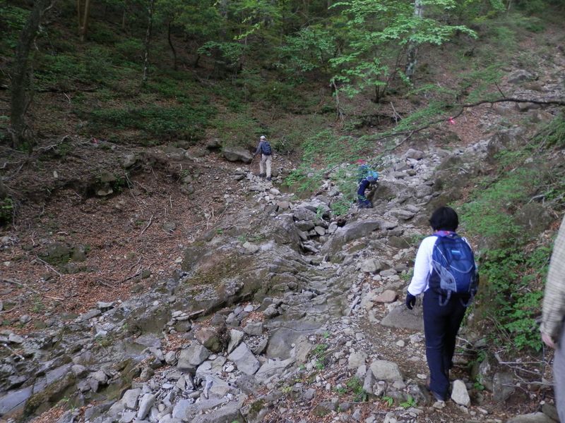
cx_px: 282
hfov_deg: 69.4
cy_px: 212
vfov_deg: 54.9
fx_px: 408
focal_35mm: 25
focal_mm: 4.5
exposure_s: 1/30
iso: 160
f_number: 3
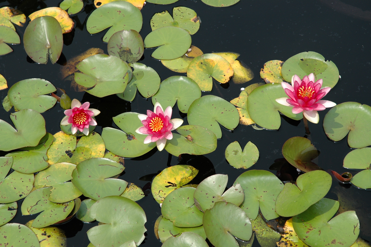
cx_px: 186
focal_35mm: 105
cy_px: 124
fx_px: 1081
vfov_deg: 13.0
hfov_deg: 19.5
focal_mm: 70
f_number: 9
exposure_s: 1/250
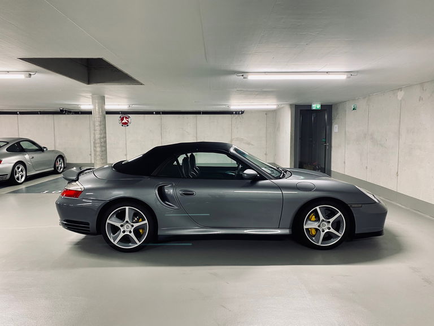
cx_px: 217
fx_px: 326
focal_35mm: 26
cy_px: 163
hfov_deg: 67.3
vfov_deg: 53.1
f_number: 1.8
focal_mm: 4.25
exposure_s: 1/50
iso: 125
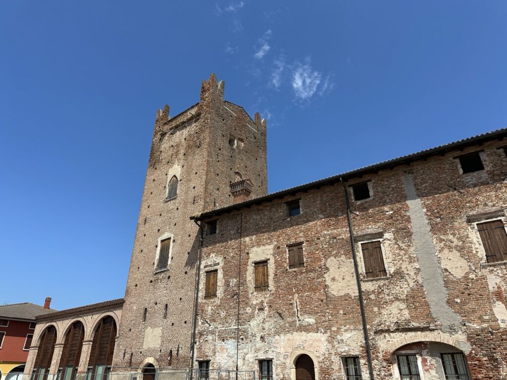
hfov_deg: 71.6
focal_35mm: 24
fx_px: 352
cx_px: 254
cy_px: 190
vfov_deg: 56.8
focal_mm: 6.86
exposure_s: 1/4762
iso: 80
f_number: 1.78
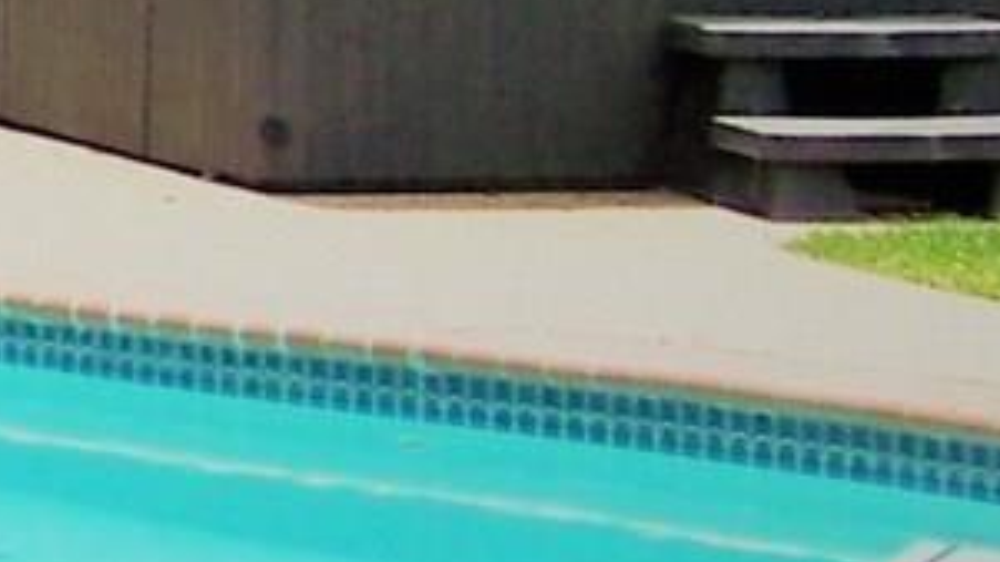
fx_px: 7077
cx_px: -1302
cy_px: -186
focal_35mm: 267
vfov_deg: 4.5
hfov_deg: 7.6
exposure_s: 1/1000
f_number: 2.8
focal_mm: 5.85
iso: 64
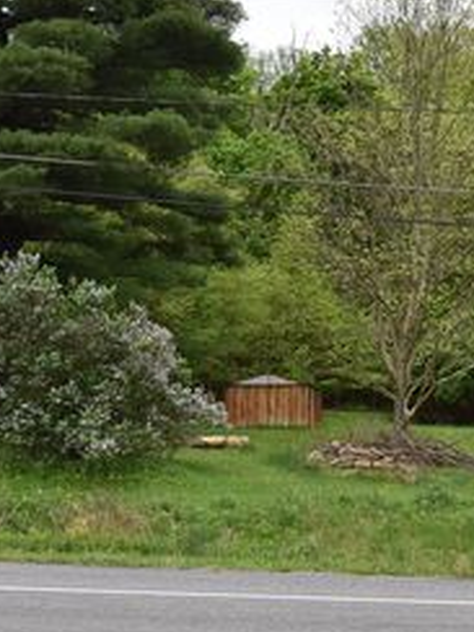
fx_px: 1077
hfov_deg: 22.9
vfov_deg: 32.6
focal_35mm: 59
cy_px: 377
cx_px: 565
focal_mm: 20
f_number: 10
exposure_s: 1/400
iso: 800
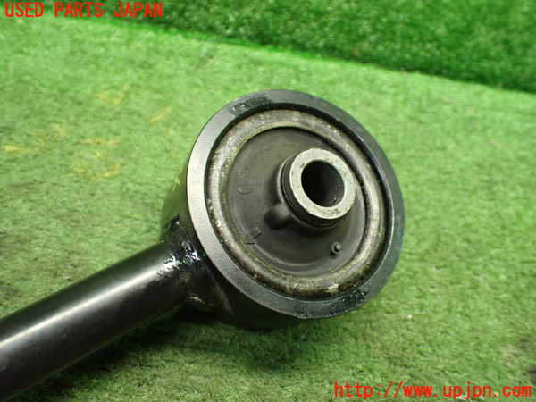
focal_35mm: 30
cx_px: 268
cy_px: 201
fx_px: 465
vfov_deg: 46.8
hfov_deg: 60.0
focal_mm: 5.4
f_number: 2.3
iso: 800
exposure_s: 1/60
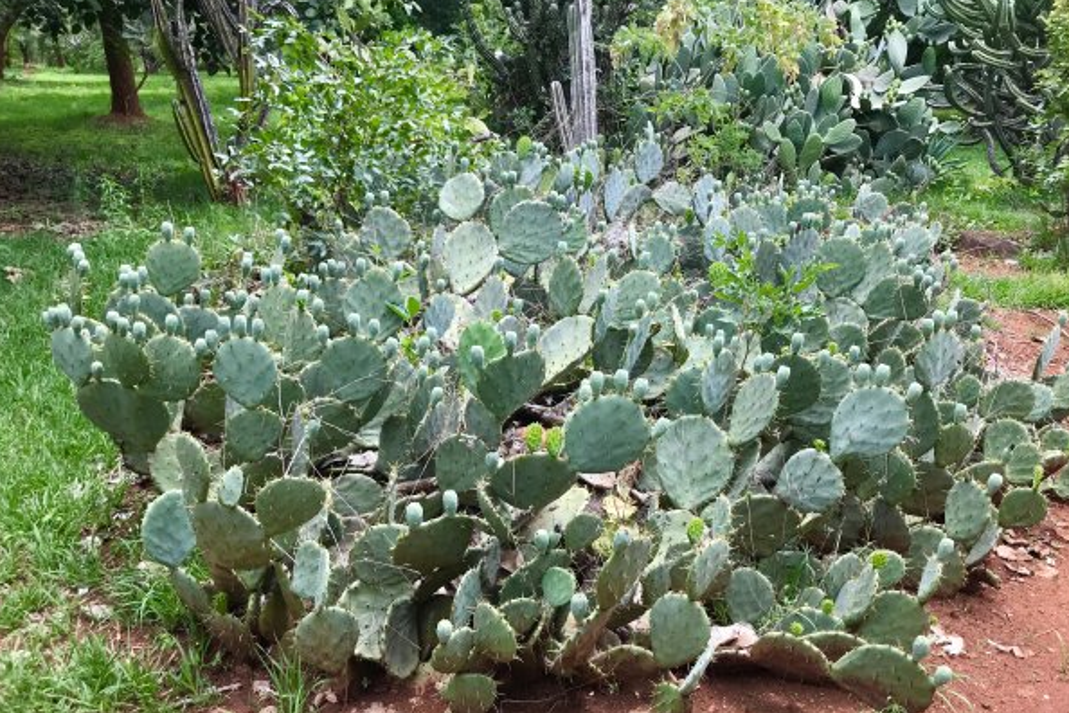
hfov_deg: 61.9
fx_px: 891
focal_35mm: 30
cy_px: 384
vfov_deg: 43.6
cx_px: 545
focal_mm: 3.99
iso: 20
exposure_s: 1/535
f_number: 1.8
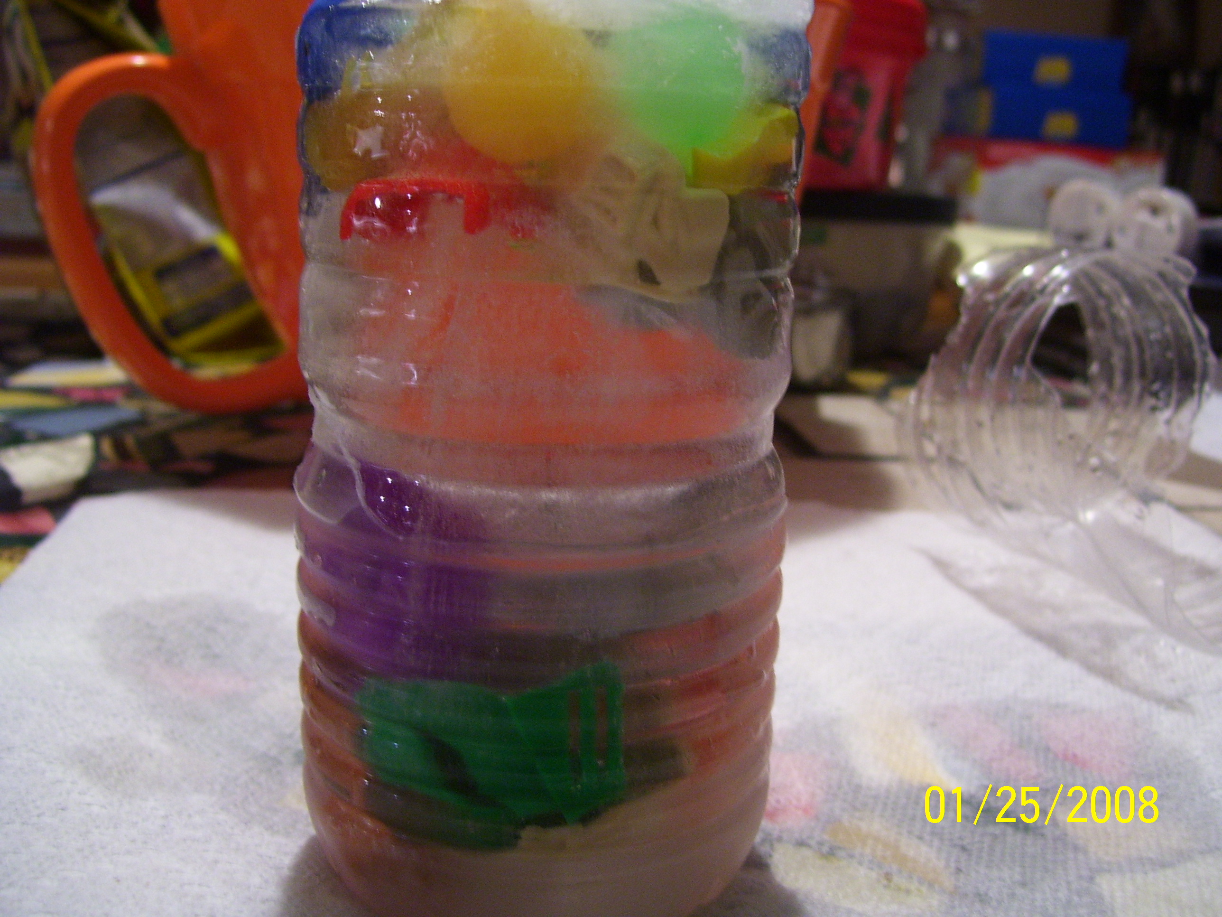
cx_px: 611
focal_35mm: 37
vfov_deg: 38.7
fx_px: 1306
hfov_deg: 50.1
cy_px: 458
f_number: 2.7
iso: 160
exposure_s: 1/8
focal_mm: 6
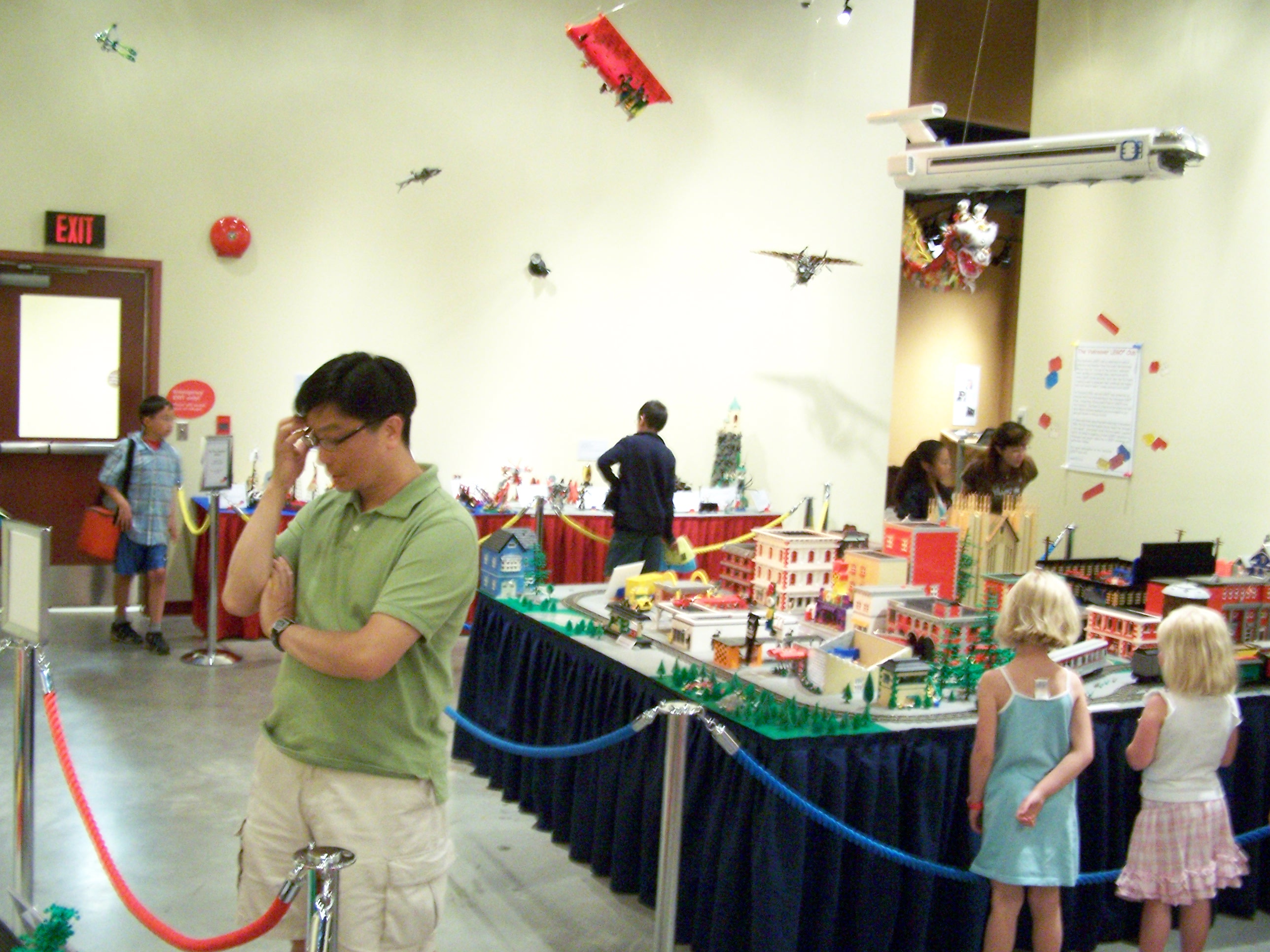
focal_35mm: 38
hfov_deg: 49.0
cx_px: 635
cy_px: 476
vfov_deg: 37.7
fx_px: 1394
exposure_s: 1/10
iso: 400
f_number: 2.8
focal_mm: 6.3
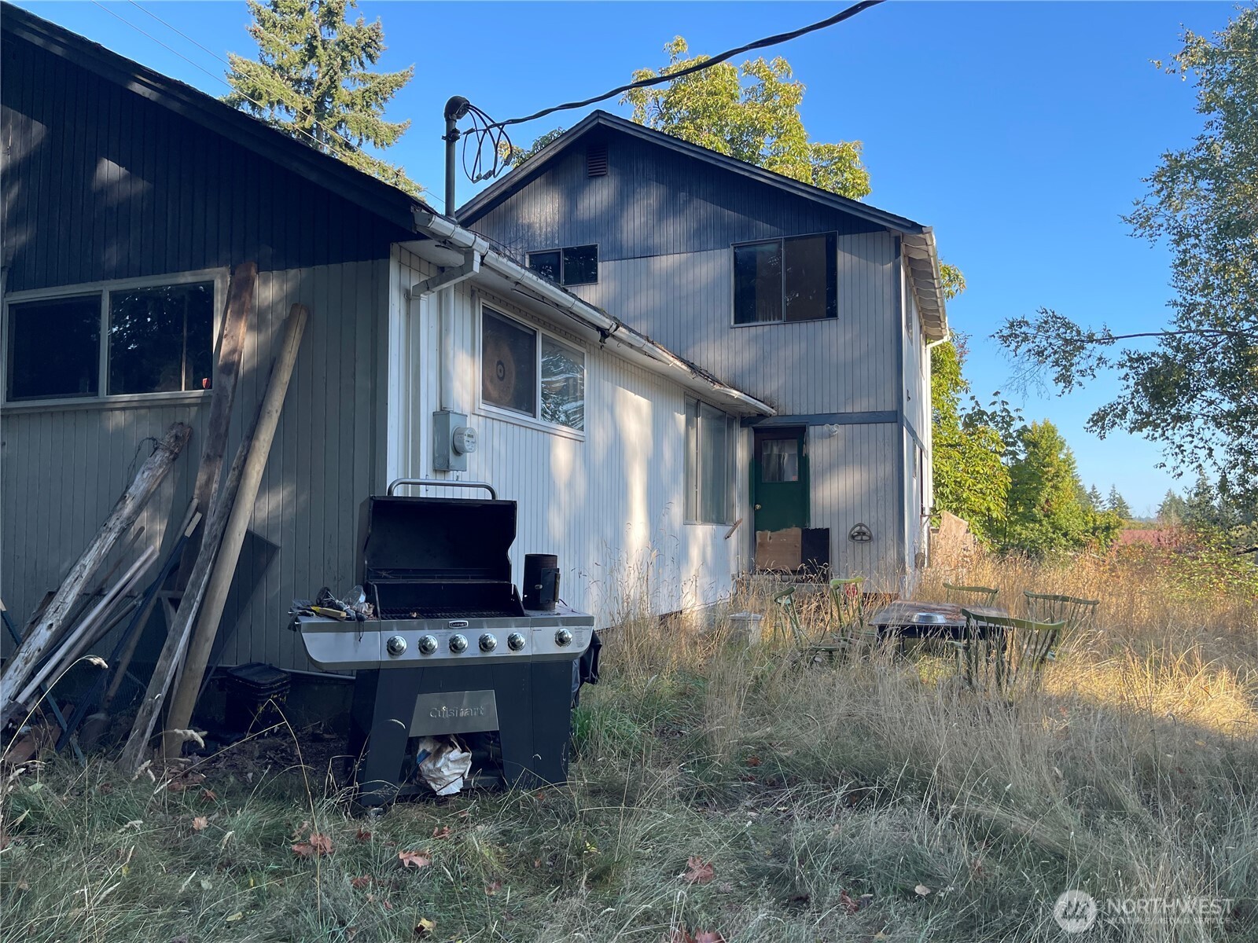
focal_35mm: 25
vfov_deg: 54.9
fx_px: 909
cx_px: 629
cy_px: 472
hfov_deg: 69.4
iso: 32
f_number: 1.6
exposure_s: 1/572
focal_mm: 5.1
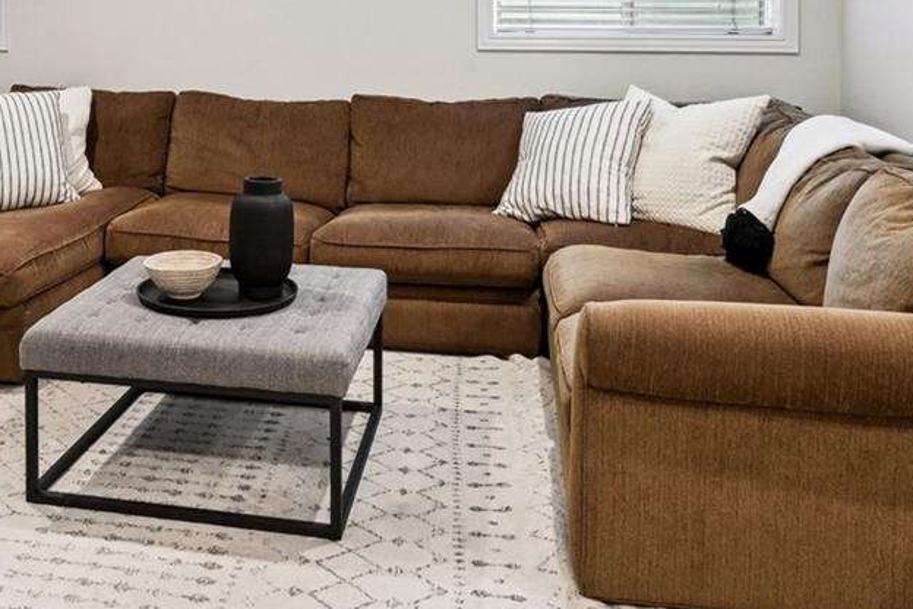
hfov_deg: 46.0
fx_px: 1040
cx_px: 244
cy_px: 20
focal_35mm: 41
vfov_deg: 30.6
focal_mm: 16
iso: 400
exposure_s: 1/2.5
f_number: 11
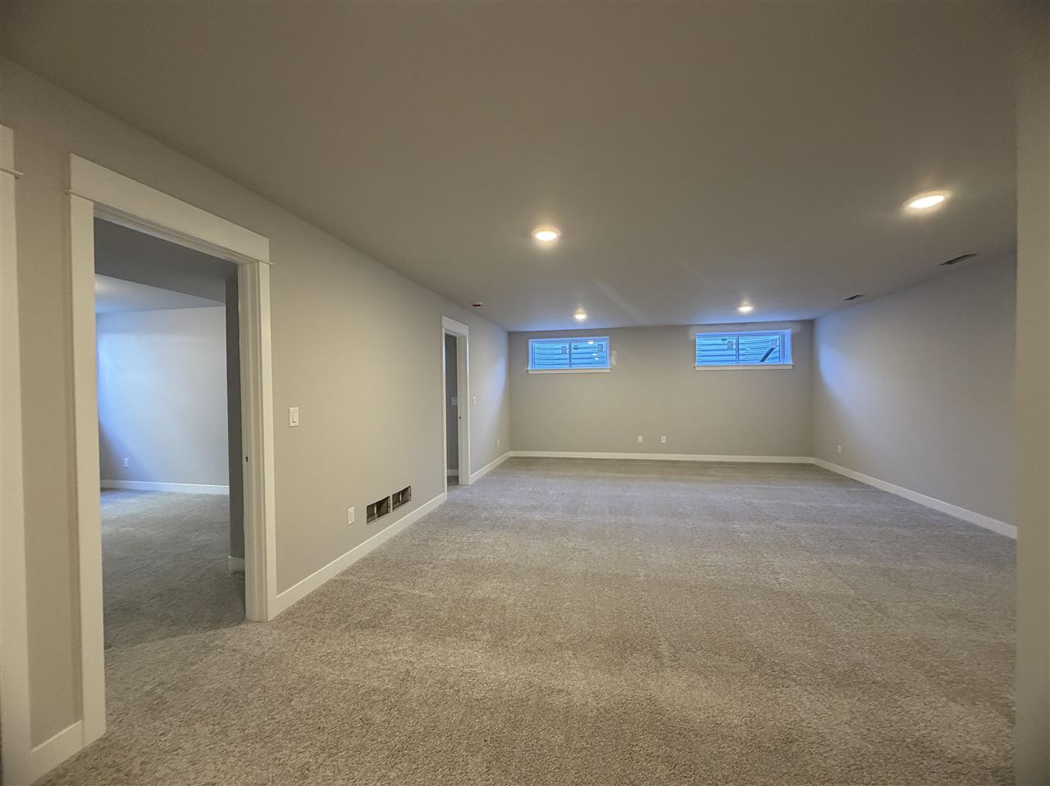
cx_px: 525
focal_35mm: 14
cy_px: 393
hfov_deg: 102.1
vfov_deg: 85.6
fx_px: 424
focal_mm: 2.22
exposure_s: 1/60
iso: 400
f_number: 2.2
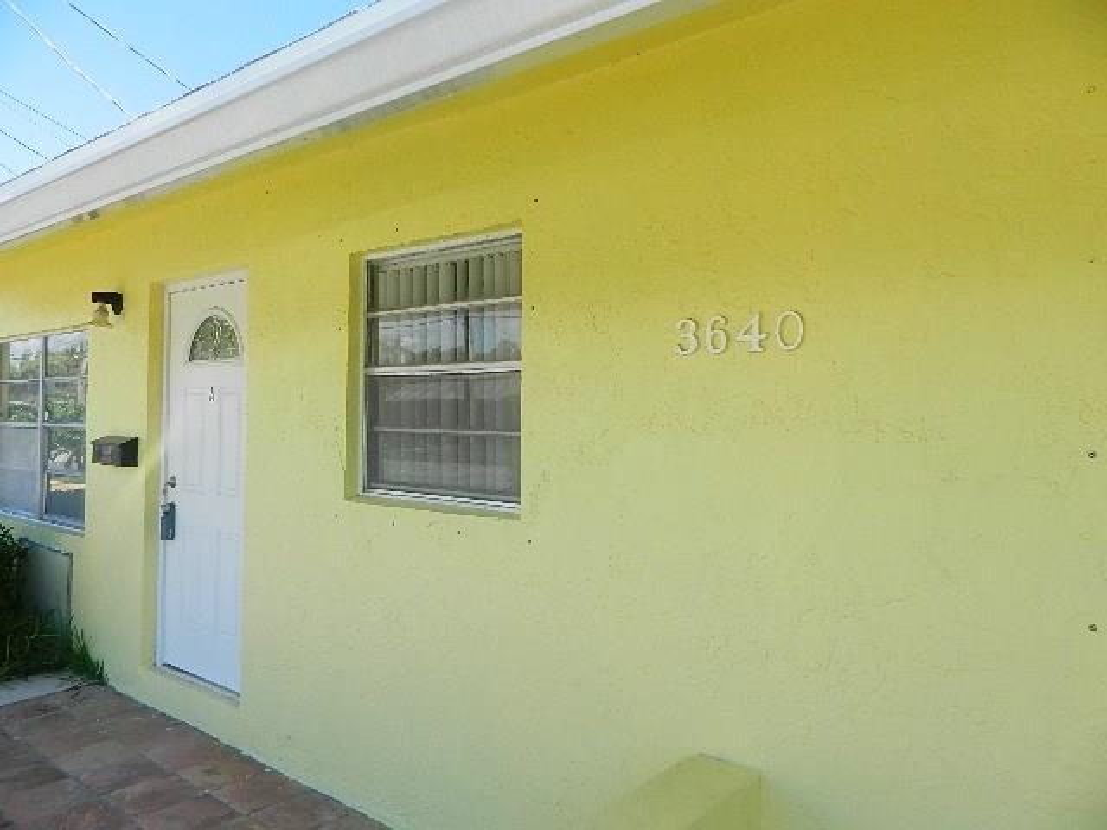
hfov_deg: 69.4
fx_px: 799
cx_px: 554
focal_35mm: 25
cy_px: 415
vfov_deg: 54.9
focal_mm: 4.5
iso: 80
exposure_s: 1/500
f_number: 3.1
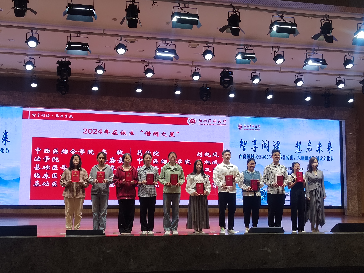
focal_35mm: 46
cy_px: 136
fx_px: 484
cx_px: 182
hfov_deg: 41.2
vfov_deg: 31.5
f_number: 1.9
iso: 534
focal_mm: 5.52
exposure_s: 1/100
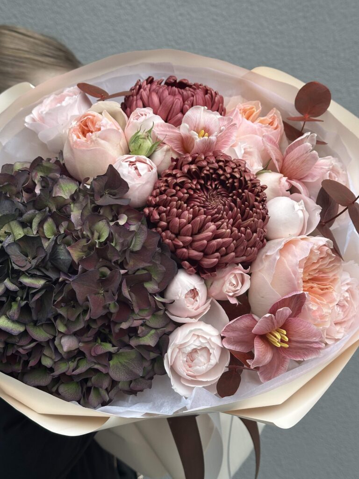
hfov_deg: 30.3
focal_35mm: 48
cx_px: 180
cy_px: 240
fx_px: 664
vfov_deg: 39.7
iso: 50
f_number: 1.8
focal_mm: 6.9
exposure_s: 1/221
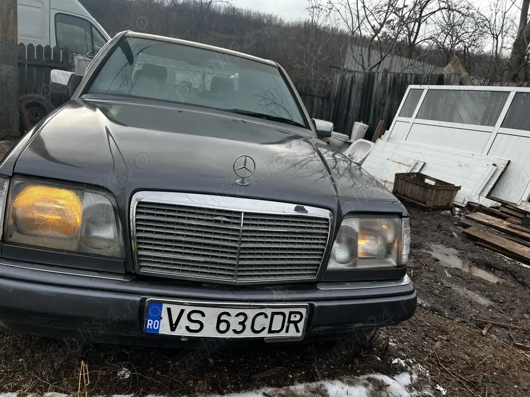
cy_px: 198
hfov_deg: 67.3
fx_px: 398
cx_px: 265
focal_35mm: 26
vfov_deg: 53.1
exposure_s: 1/684
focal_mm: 5.1
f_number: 1.6
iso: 50
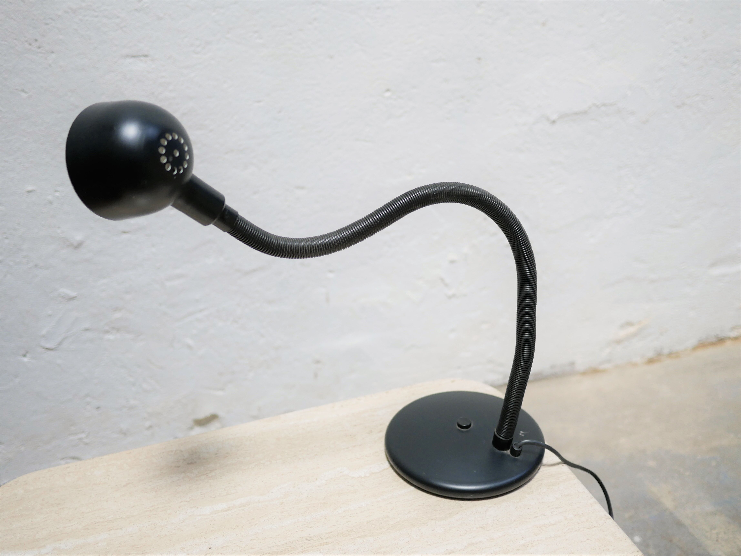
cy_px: 278
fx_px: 857
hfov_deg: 46.8
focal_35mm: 40
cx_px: 370
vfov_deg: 36.0
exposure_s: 1/60
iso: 320
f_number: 1.7
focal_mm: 20
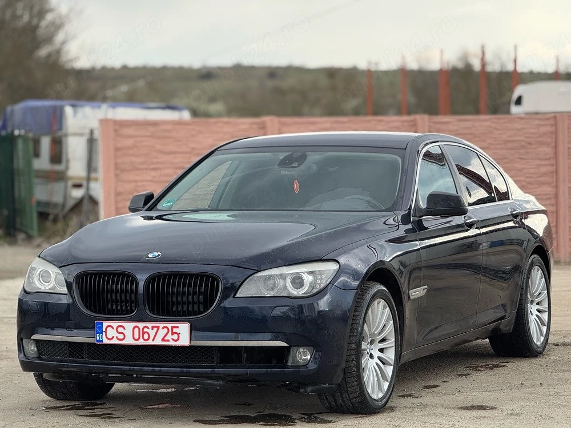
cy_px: 214
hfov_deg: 16.4
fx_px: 1979
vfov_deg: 12.3
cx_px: 286
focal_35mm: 120
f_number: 2.8
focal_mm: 15.66
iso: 50
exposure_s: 1/411
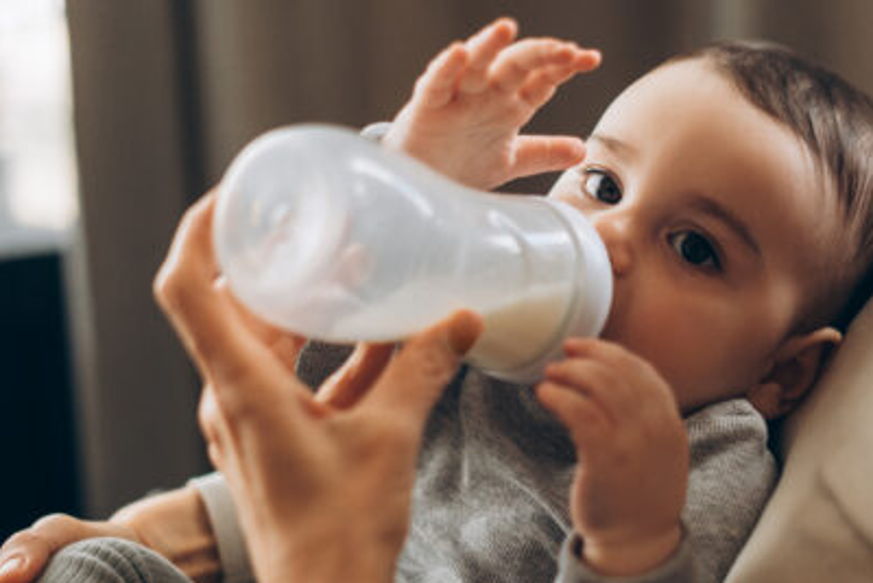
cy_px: 402
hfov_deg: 26.9
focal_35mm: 75
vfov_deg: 18.1
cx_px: 543
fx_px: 1819
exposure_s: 1/640
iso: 250
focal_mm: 50
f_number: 2
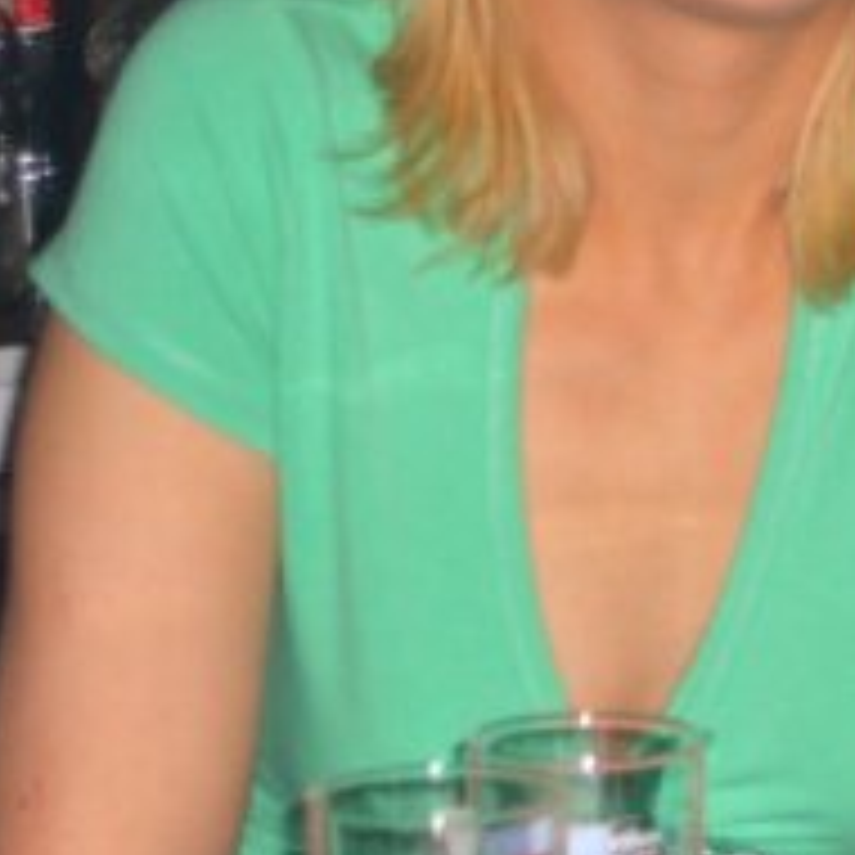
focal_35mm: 190
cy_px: 94
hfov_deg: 9.1
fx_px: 5309
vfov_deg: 9.2
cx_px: 1040
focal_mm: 14.2
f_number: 4
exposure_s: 1/60
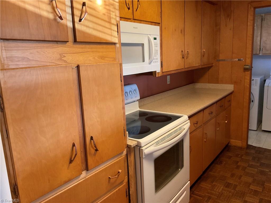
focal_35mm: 29
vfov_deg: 48.2
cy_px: 102
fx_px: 227
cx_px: 136
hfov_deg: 61.7
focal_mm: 3
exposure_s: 1/60
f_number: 1.8
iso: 200
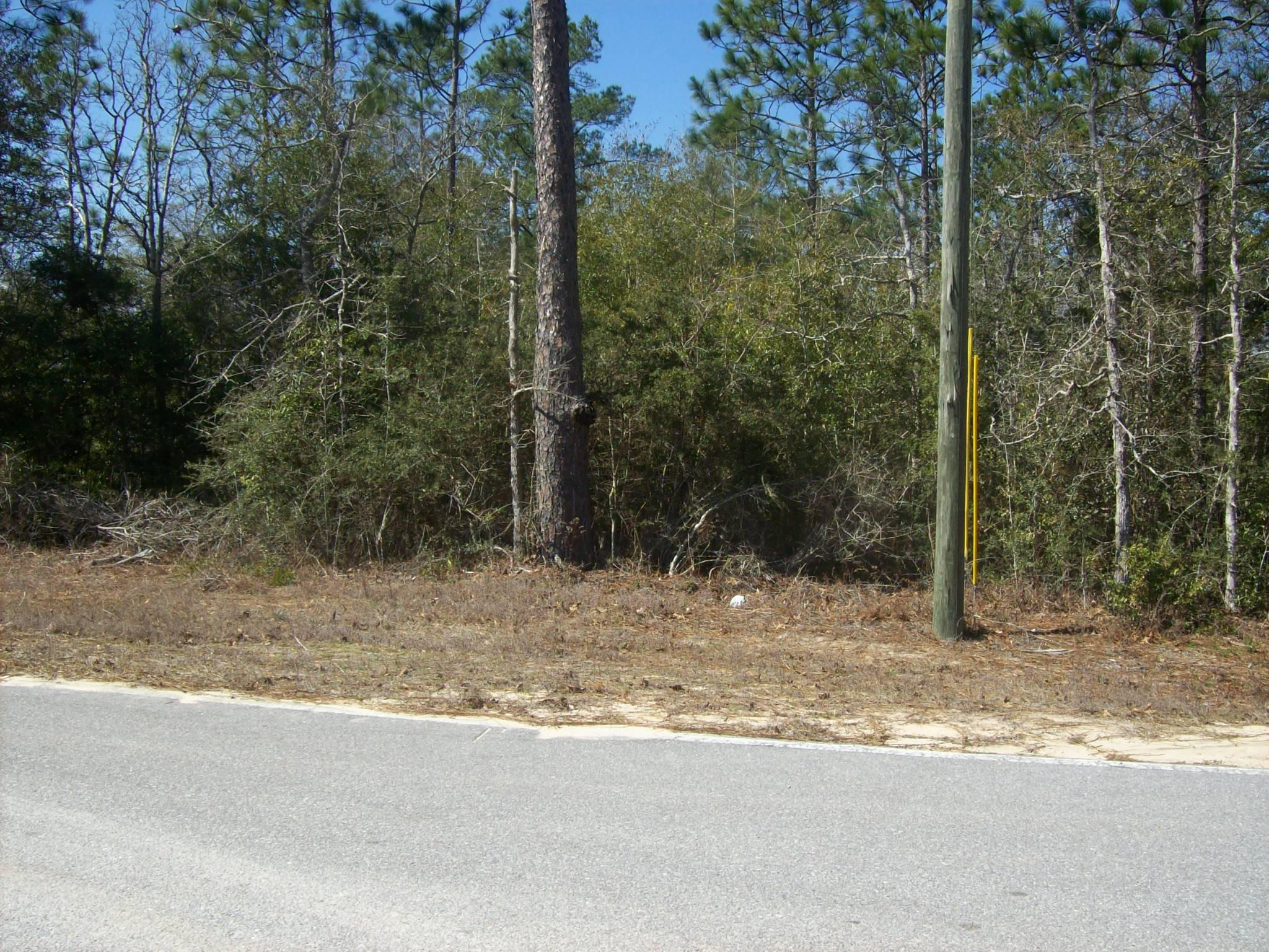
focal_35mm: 36
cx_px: 634
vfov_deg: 39.7
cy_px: 476
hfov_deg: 51.4
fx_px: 1320
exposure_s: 1/408
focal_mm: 6
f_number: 4.8
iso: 80
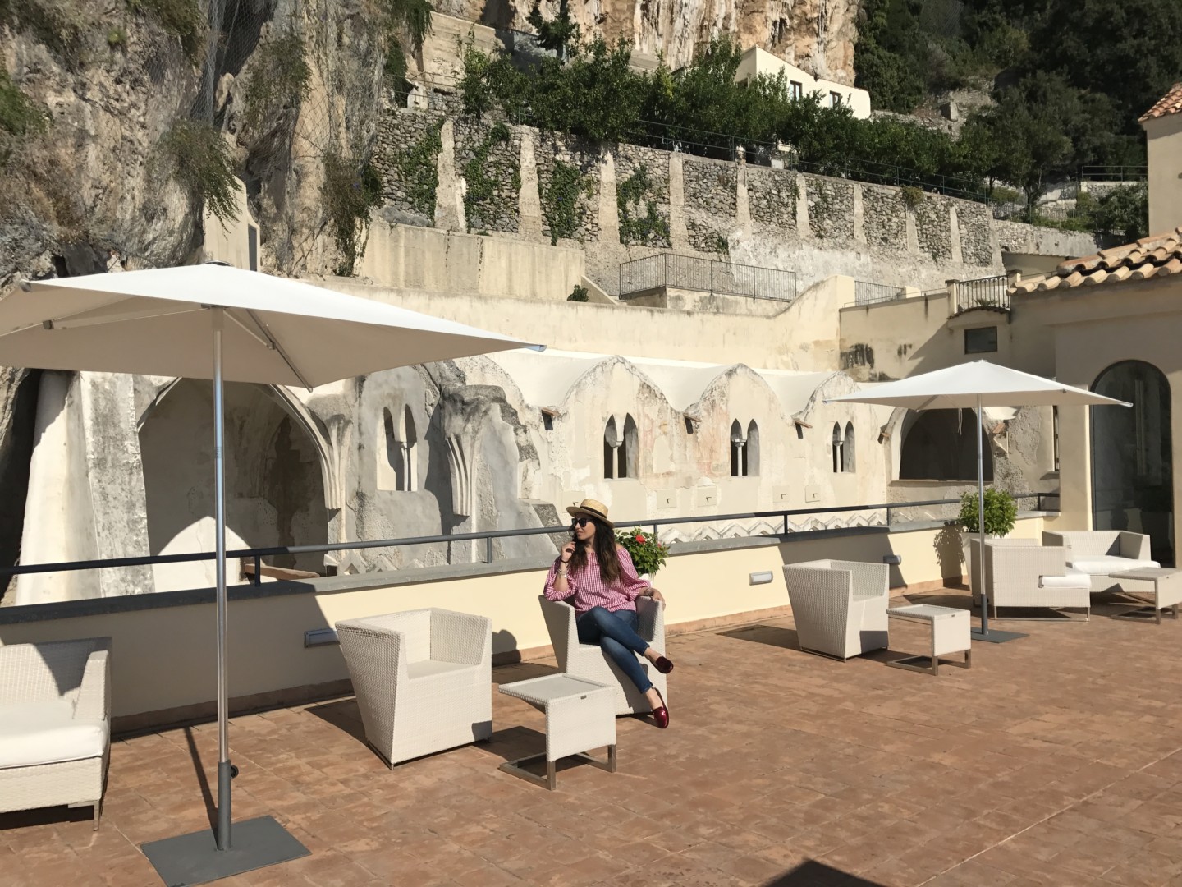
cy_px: 444
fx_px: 956
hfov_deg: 63.4
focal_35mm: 28
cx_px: 591
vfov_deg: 49.7
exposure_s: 1/6849
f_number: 1.8
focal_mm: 3.99
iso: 20
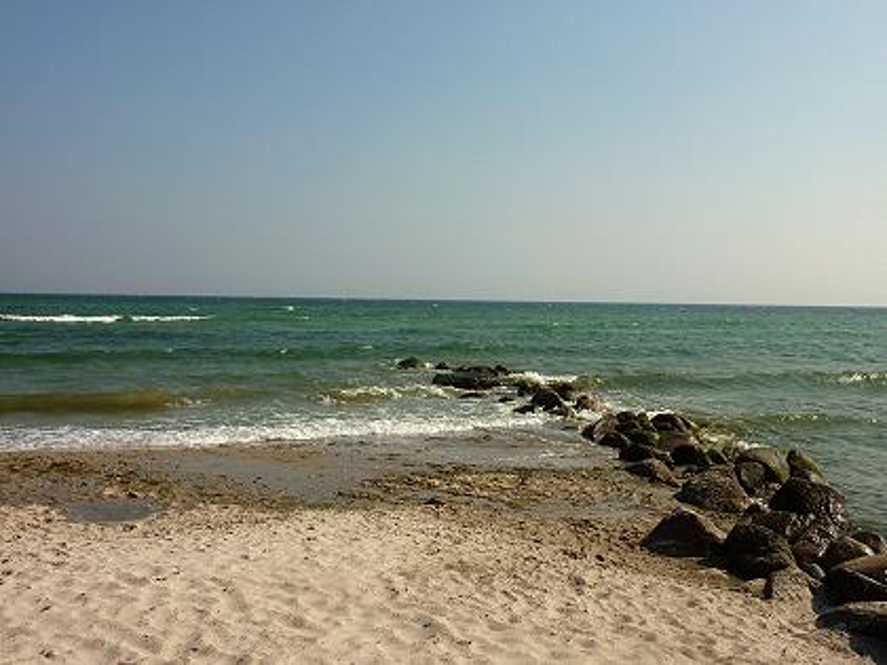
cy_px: 332
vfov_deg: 44.2
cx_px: 444
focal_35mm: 32
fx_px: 820
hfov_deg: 56.8
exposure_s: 1/640
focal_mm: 5.3
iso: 80
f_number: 5.6
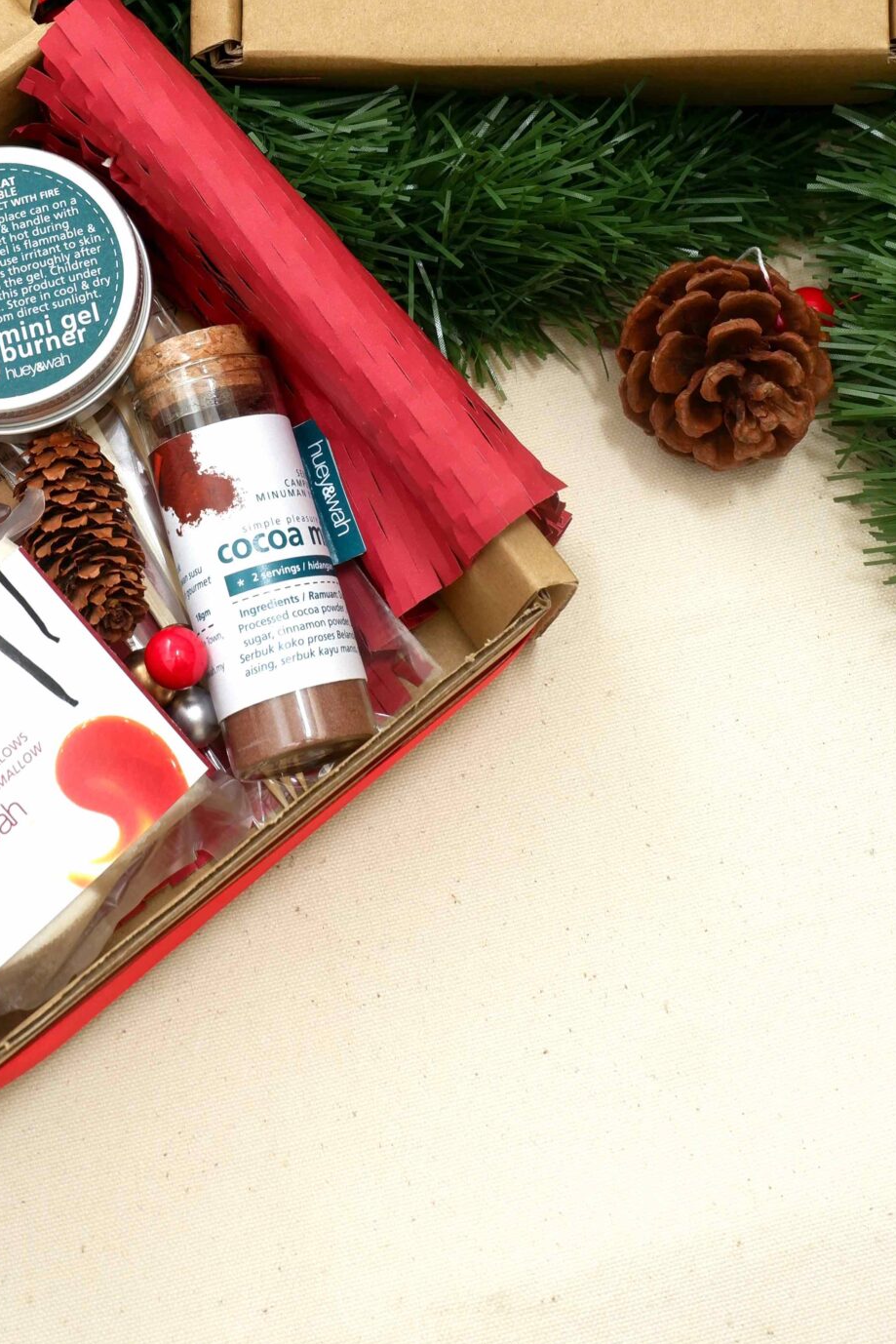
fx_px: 2426
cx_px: 321
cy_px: 217
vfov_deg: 30.0
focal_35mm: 65
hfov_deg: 20.9
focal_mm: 23.2
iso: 250
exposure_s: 1/40
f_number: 6.4
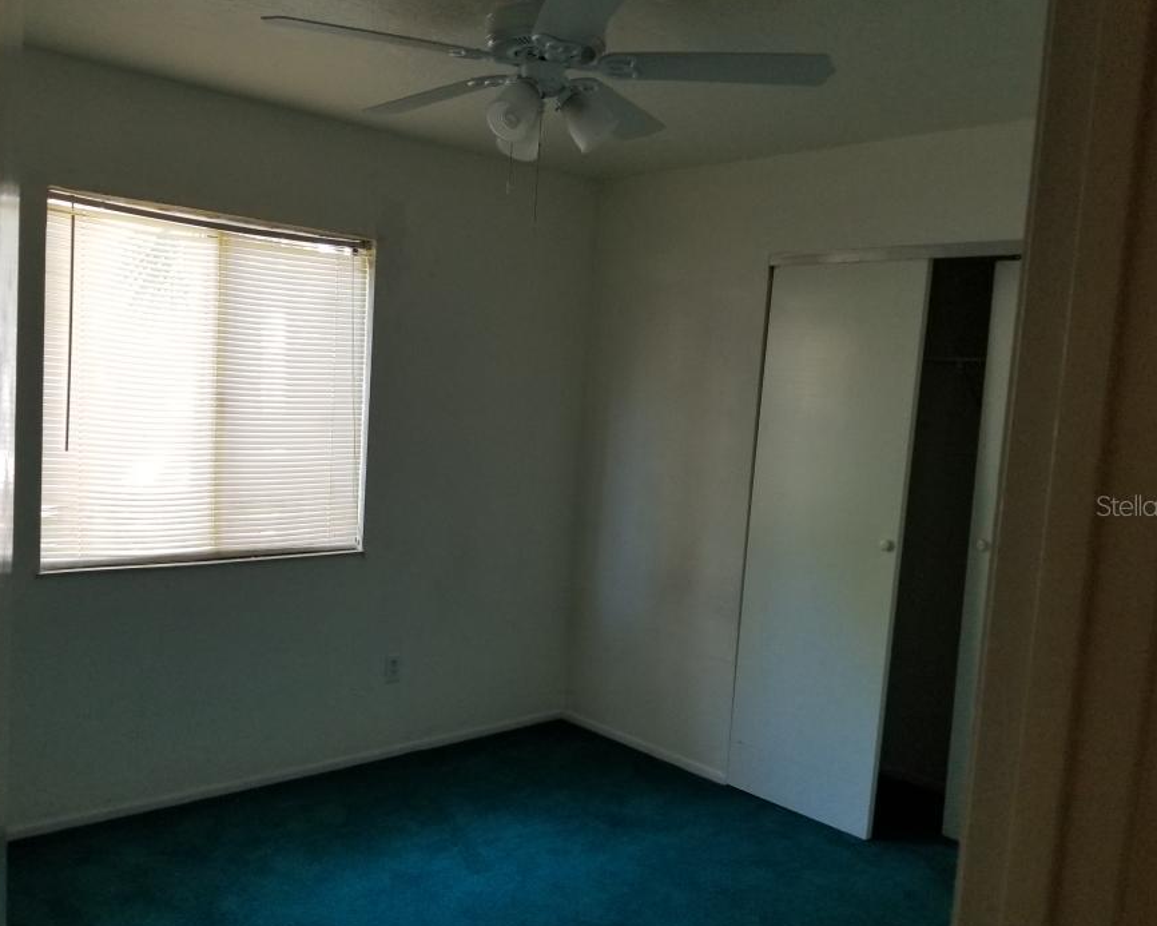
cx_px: 538
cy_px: 505
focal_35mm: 30
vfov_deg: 48.5
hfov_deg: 58.7
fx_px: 1027
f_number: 1.7
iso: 160
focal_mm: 4.25
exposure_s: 1/33
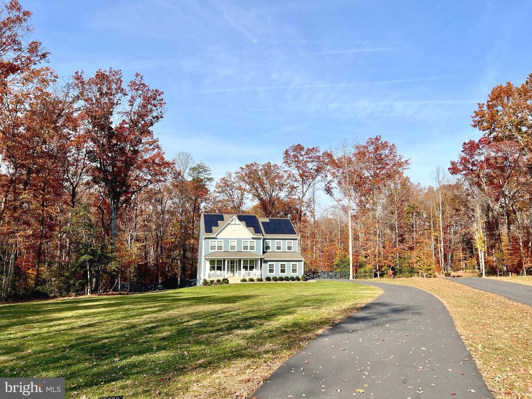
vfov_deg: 53.1
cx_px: 266
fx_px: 400
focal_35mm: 26
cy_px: 200
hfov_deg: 67.3
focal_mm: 5.7
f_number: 1.5
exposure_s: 1/4274
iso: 50
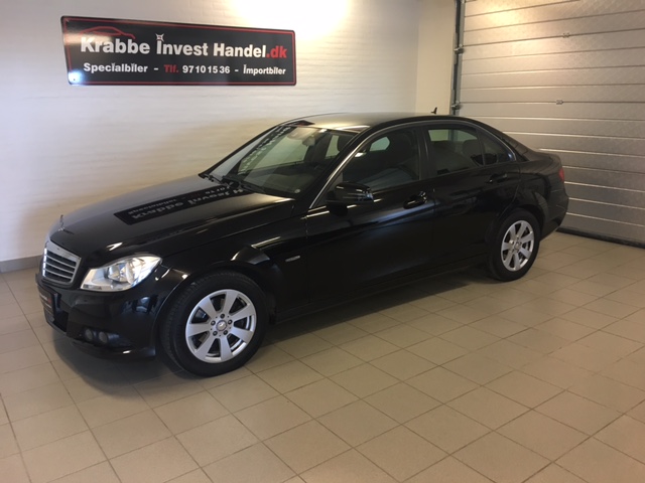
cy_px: 242
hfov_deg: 61.7
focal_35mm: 29
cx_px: 322
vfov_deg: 48.2
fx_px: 540
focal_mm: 4.15
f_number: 2.2
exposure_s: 1/33
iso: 100
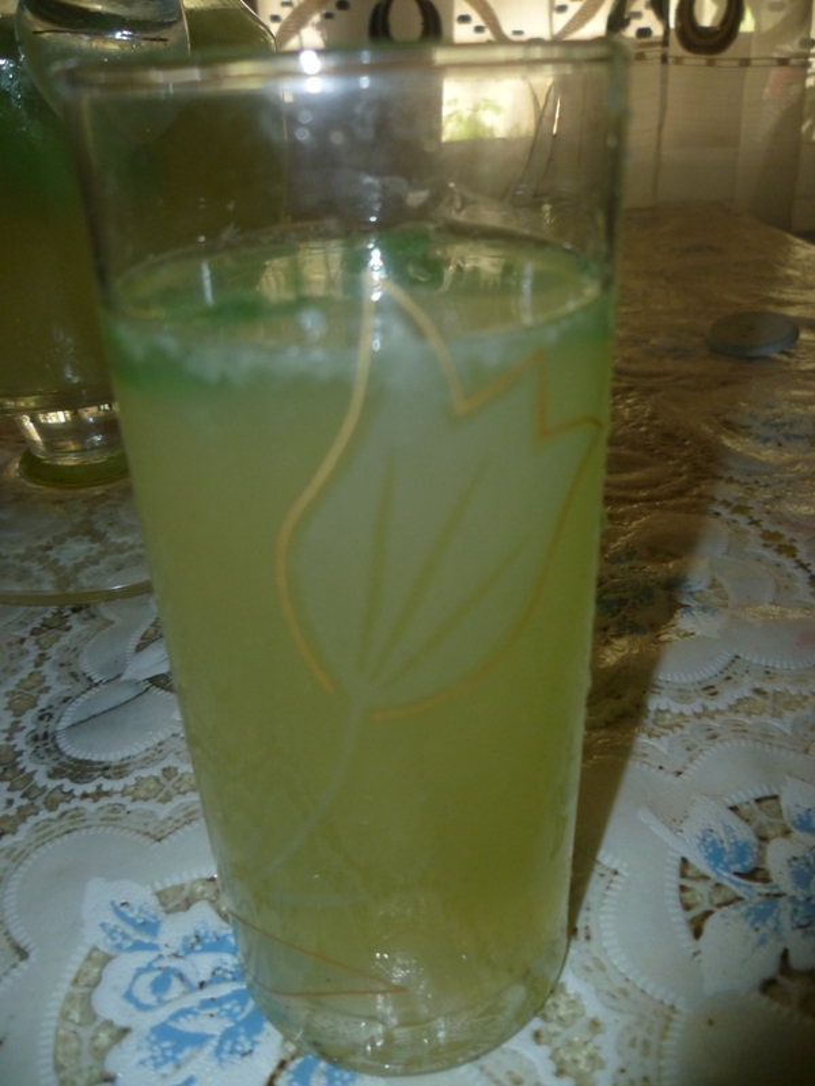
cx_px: 408
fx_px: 879
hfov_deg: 49.7
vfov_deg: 63.4
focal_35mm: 28
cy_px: 543
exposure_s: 1/30
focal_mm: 5
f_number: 2.8
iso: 160
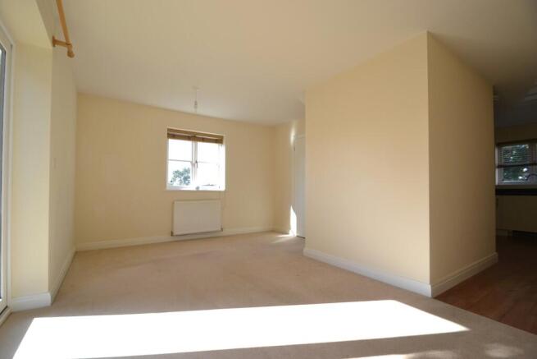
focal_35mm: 15
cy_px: 180
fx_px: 224
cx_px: 268
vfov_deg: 77.4
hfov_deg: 100.4
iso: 160
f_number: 5.6
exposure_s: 1/125
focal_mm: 10
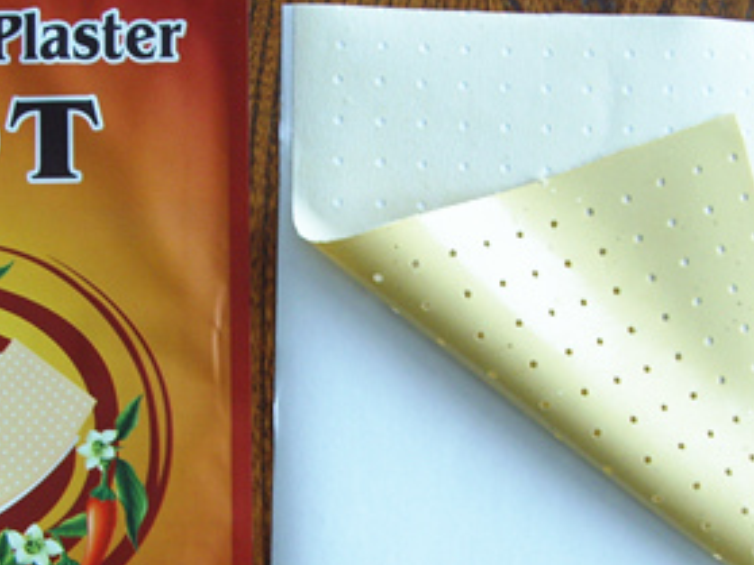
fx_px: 1524
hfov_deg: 27.5
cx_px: 219
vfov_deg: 20.9
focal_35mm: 70
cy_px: 372
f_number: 3.5
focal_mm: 6.6
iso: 120
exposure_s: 1/45
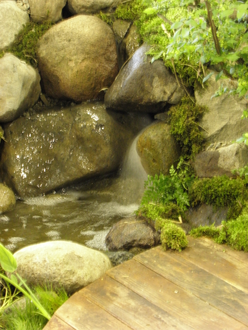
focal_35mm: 183
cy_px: 165
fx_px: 1748
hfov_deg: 8.1
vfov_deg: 10.8
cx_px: 124
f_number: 4.5
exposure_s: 1/2.5
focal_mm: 32.74
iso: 400
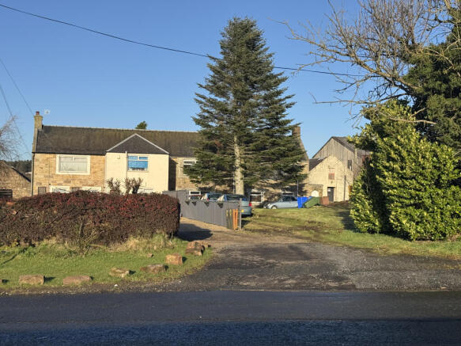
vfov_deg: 30.3
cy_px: 173
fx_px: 639
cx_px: 230
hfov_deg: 39.7
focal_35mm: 48
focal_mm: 6.76
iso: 64
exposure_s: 1/4608
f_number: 1.78
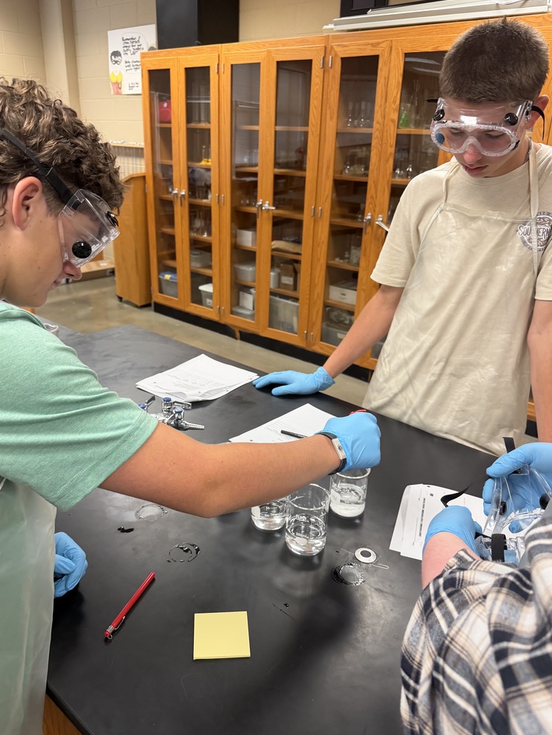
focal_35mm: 26
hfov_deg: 53.0
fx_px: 553
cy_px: 355
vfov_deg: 67.3
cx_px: 258
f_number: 1.78
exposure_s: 1/60
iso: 200
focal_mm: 6.76
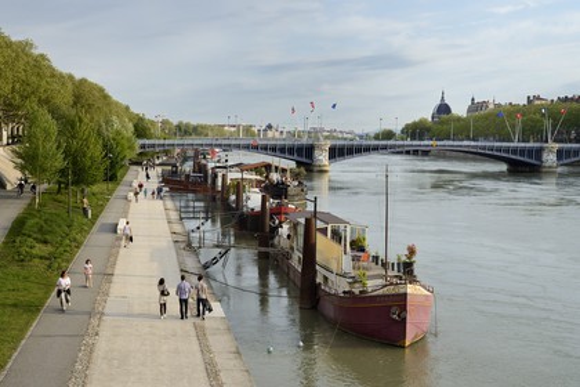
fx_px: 805
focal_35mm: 50
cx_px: 290
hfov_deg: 39.6
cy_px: 194
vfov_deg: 27.0
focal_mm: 50
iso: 200
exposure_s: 1/320
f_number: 8
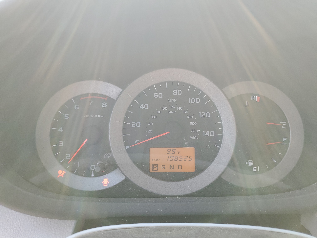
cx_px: 158
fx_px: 238
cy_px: 119
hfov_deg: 67.3
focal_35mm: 26
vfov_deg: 53.1
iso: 50
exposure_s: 1/133
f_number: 1.5
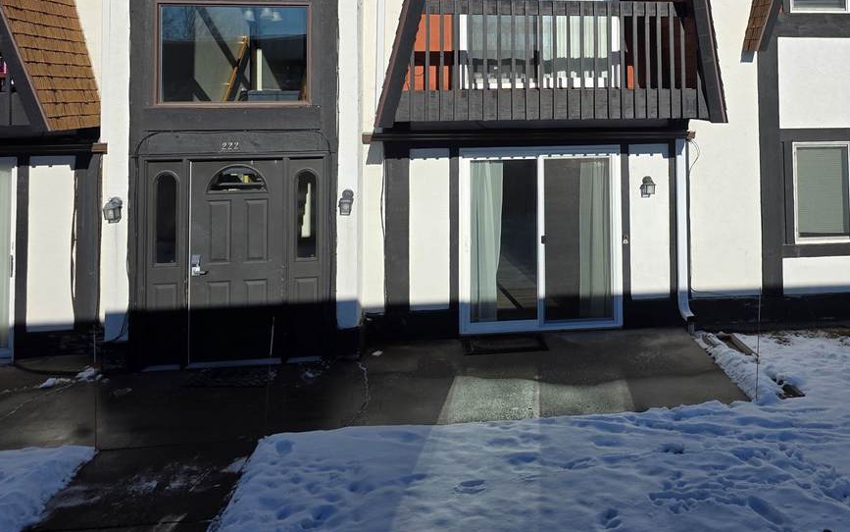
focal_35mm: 36
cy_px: 74
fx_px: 834
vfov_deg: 33.8
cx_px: 557
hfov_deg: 53.1
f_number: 1.7
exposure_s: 1/7944
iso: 64
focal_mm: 6.3
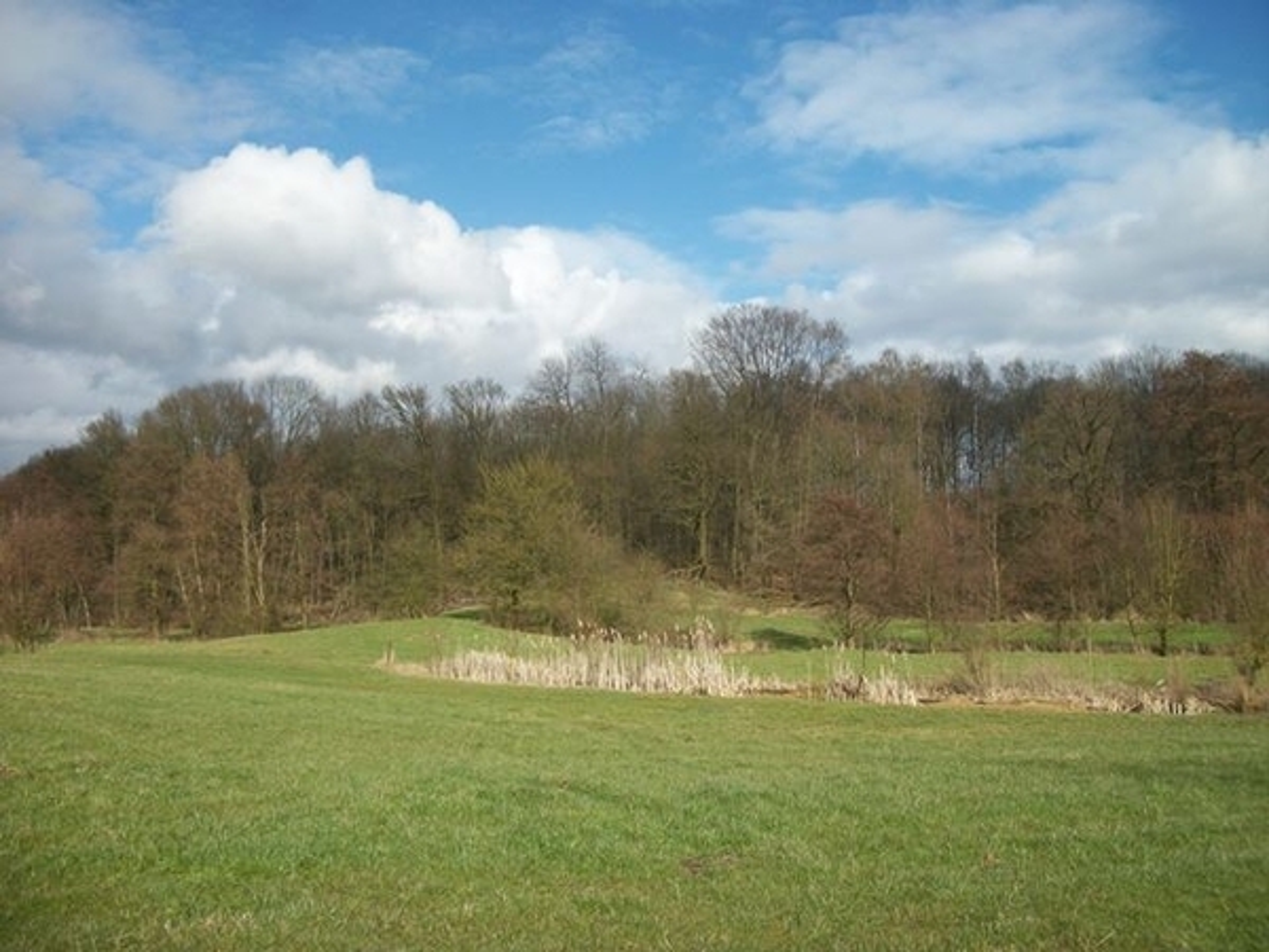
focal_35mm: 32
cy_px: 476
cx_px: 634
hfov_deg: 56.8
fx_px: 1173
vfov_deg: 44.2
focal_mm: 5.7
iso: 80
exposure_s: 1/200
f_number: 8.8
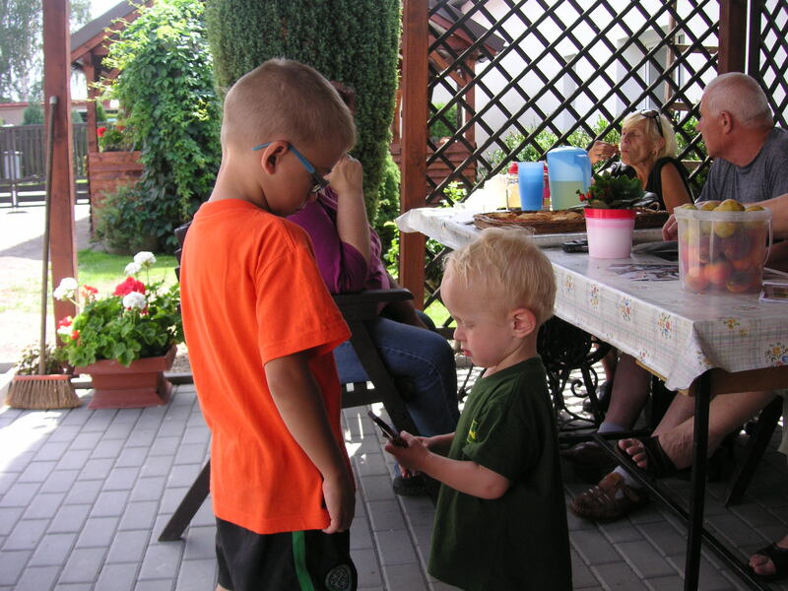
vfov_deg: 38.7
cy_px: 296
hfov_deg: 50.1
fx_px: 842
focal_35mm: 37
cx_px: 394
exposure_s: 1/180
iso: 50
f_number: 2.8
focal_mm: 6.1
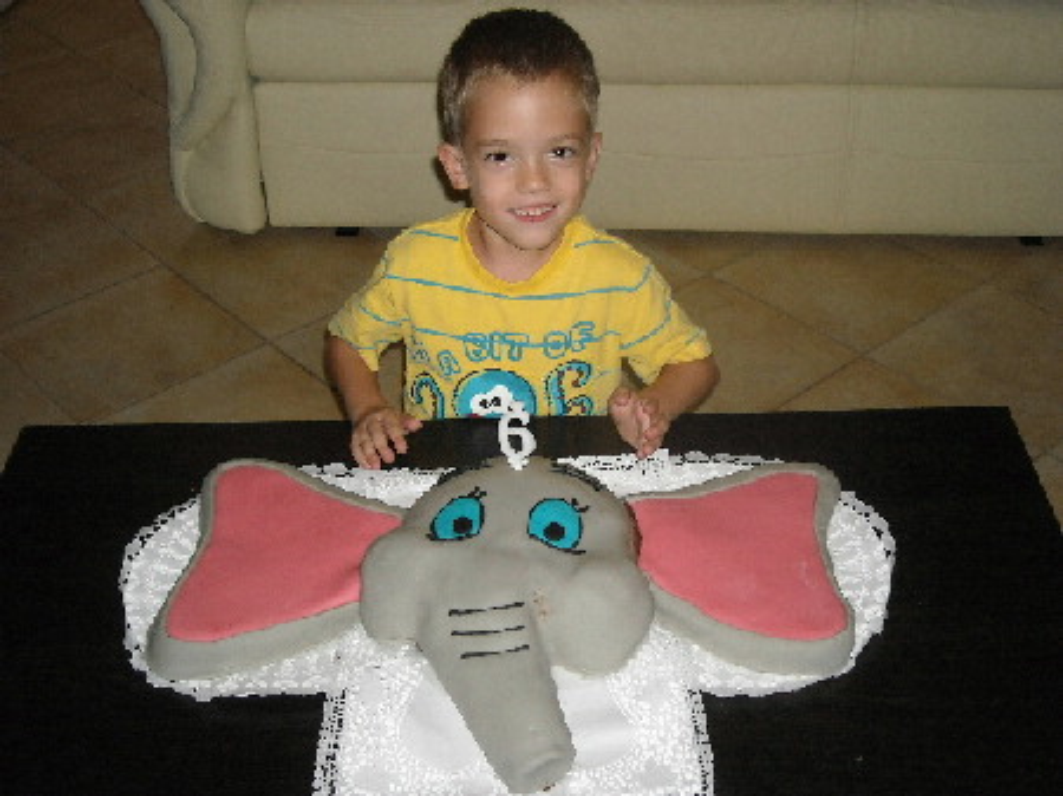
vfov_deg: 29.6
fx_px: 1504
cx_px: 532
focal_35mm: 49
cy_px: 398
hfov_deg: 38.9
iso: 200
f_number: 3.2
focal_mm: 7.92
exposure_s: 1/60
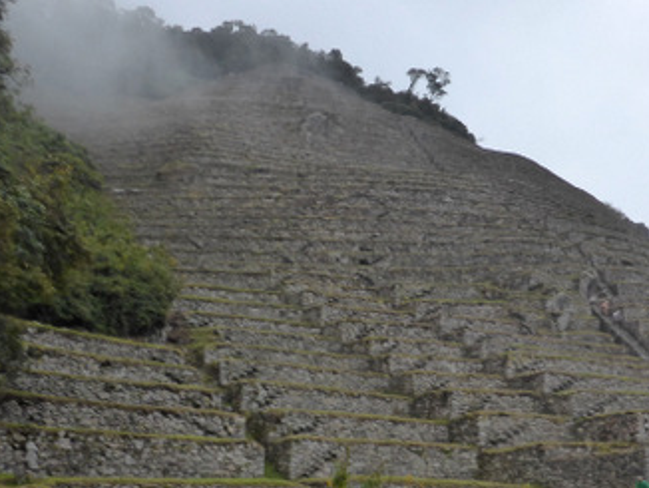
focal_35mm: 46
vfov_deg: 31.1
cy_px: 353
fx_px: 863
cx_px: 444
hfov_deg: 40.6
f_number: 3.3
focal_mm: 4.3
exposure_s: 1/100
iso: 250
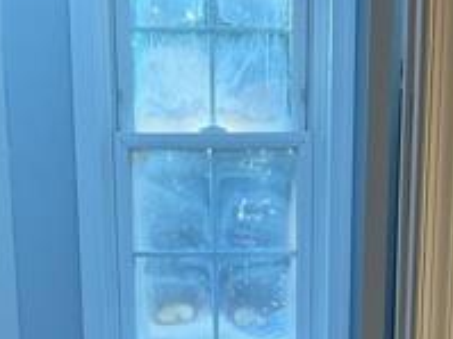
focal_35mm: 105
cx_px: 253
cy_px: 576
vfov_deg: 13.0
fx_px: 1373
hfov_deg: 18.7
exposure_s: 1/60
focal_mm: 3
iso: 40
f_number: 1.8
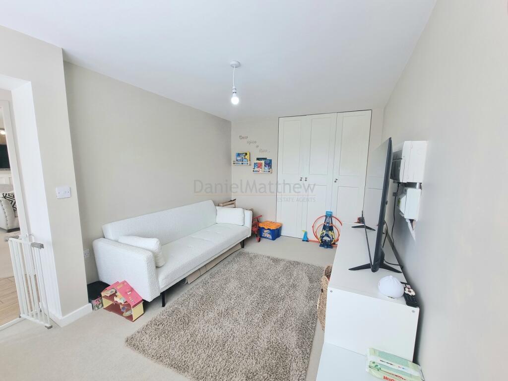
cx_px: 254
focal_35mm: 13
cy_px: 190
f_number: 2.2
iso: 50
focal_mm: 2.2
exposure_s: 1/111
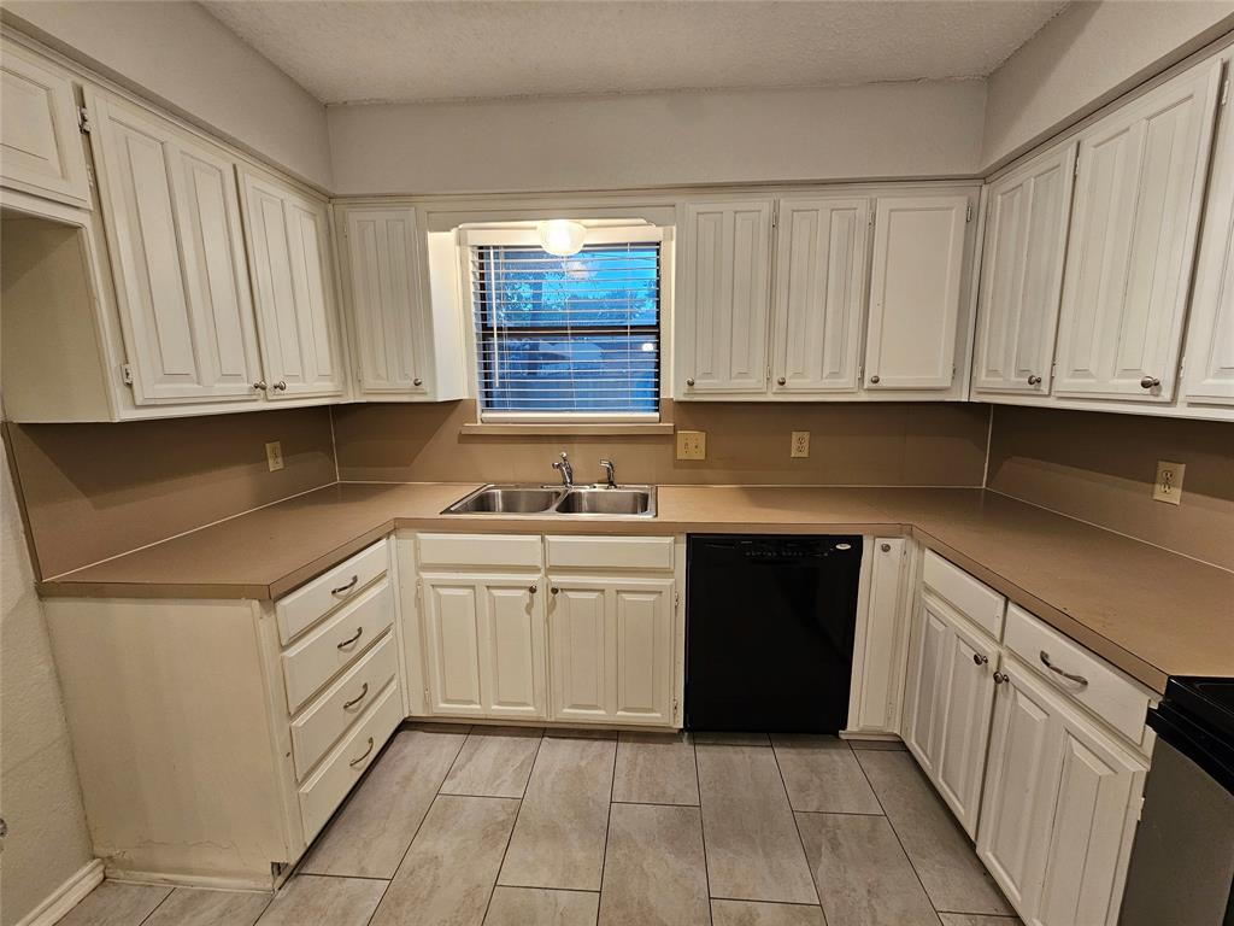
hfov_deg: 106.2
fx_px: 463
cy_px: 463
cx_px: 617
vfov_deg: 89.9
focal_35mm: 13
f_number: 2.2
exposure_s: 1/60
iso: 160
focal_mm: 2.2
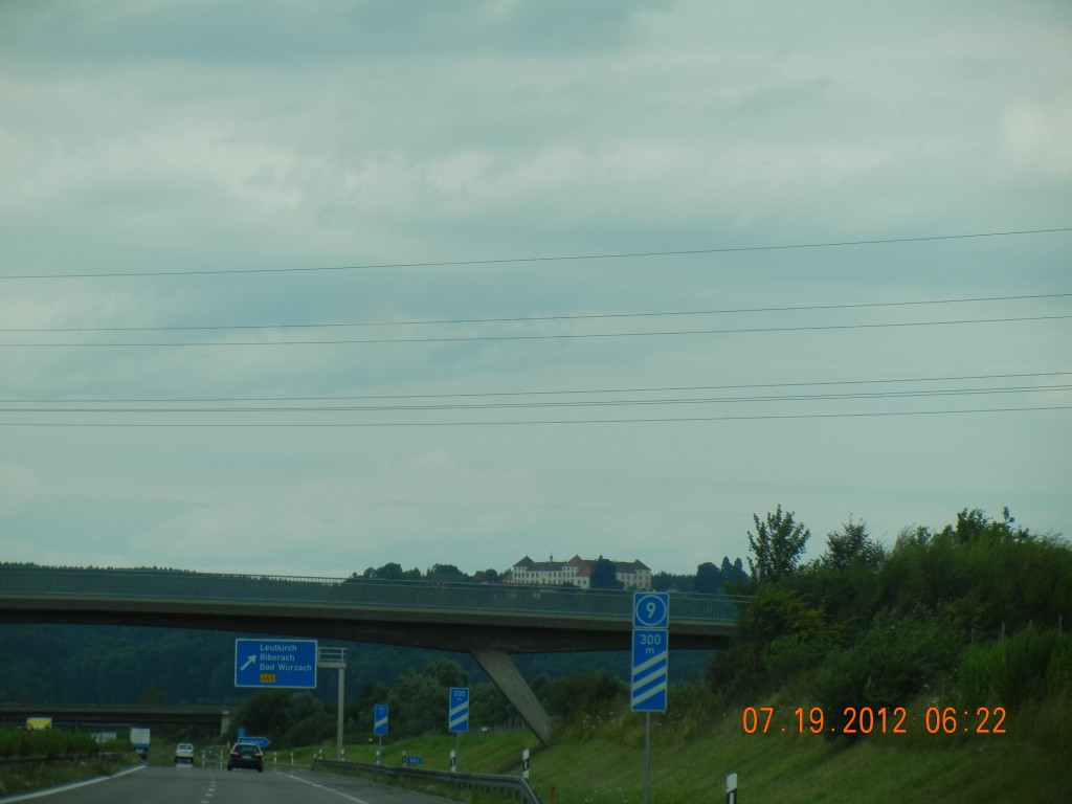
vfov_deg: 7.4
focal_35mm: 200
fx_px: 6194
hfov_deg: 9.9
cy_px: 402
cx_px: 536
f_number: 4.7
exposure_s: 1/870
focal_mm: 36
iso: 160
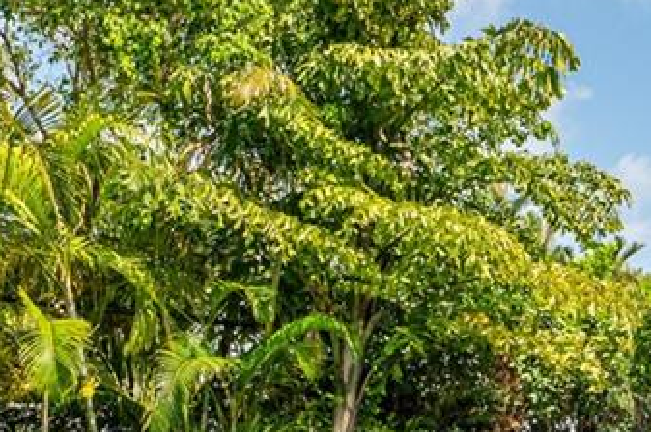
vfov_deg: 17.1
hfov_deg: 24.4
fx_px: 1373
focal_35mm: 76
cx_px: 767
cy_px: 517
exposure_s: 1/640
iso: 200
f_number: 8
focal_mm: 16
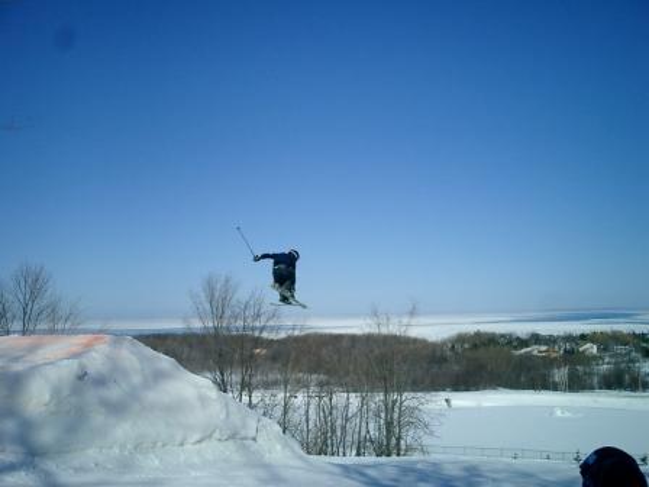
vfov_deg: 39.7
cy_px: 244
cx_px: 324
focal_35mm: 36
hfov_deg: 51.4
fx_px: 675
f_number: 3.2
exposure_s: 1/6400
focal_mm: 7.5
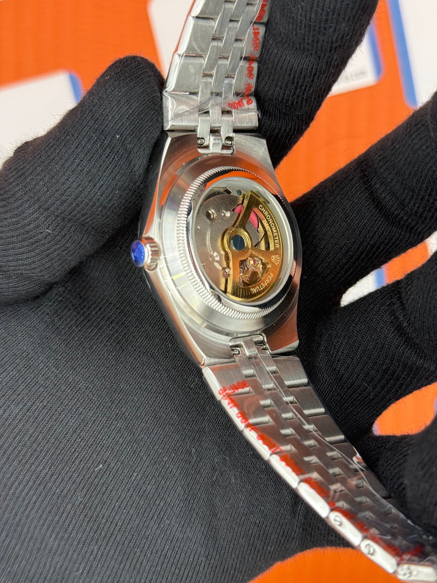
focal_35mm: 48
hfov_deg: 30.3
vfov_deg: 39.7
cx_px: 218
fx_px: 808
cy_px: 292
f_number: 1.78
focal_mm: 6.76
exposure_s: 1/316
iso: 100
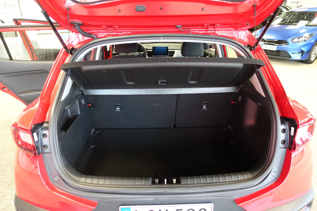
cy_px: 106
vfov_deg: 53.1
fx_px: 211
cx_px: 158
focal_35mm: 24
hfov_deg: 73.7
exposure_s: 1/30
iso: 640
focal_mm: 8.8
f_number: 1.8
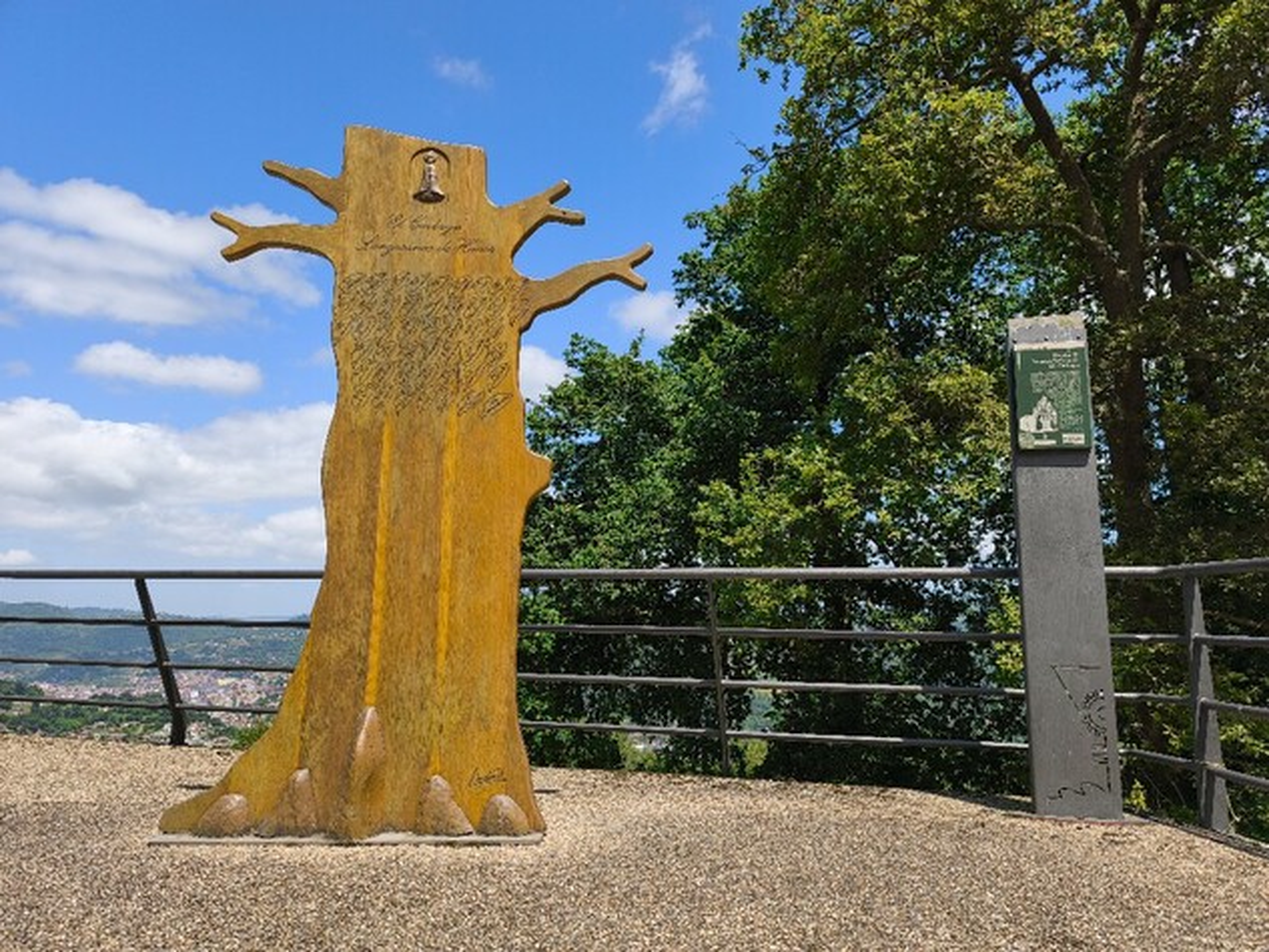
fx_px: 843
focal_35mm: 23
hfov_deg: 73.9
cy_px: 476
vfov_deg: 58.9
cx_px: 634
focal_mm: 6.57
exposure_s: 1/2421
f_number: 1.6
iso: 50
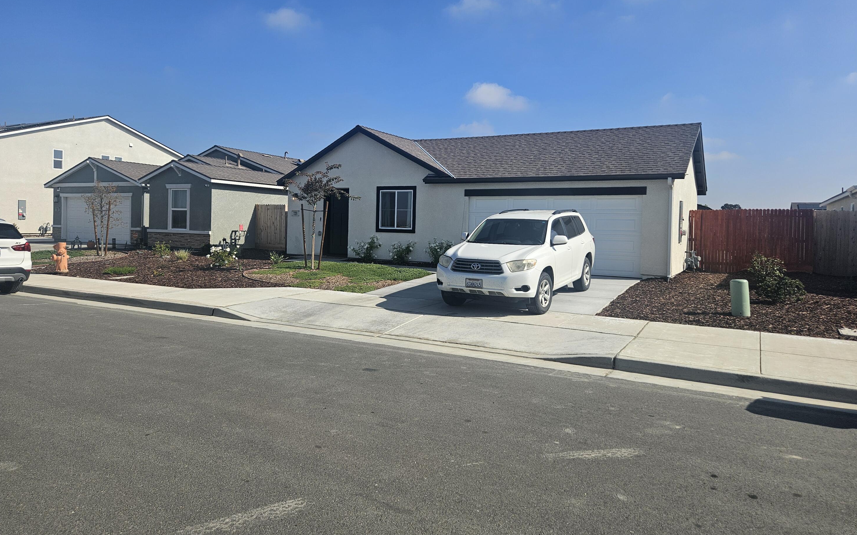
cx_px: 432
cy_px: 232
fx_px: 584
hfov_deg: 72.6
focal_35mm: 25
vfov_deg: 49.1
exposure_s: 1/2782
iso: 25
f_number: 1.8
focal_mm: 5.4
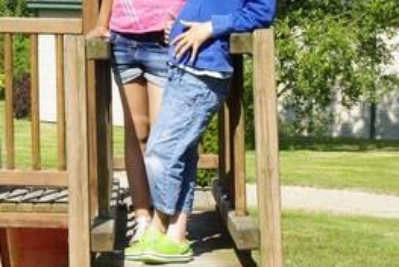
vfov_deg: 7.8
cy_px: -1
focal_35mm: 175
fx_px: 1942
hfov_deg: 11.5
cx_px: -49
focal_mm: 47.5
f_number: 13
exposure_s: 1/350
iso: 800
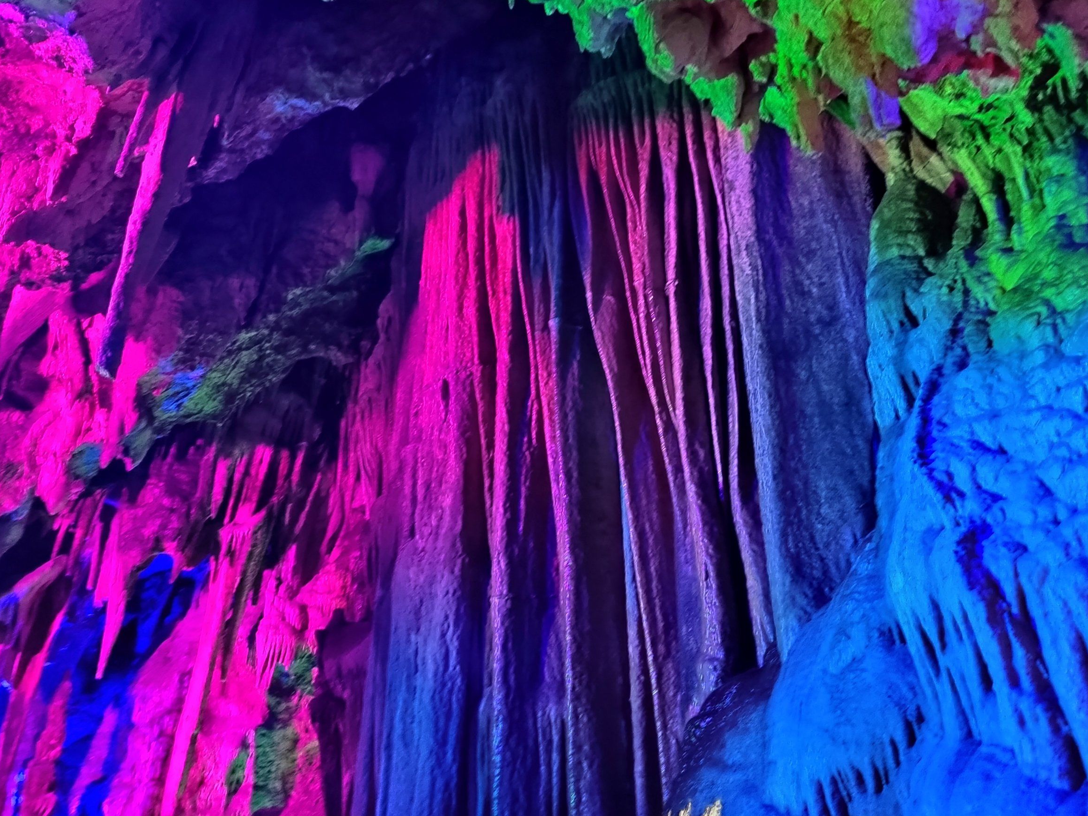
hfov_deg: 65.2
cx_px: 494
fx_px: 849
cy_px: 396
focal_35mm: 27
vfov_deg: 51.4
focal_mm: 5.52
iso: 5200
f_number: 1.9
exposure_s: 1/25
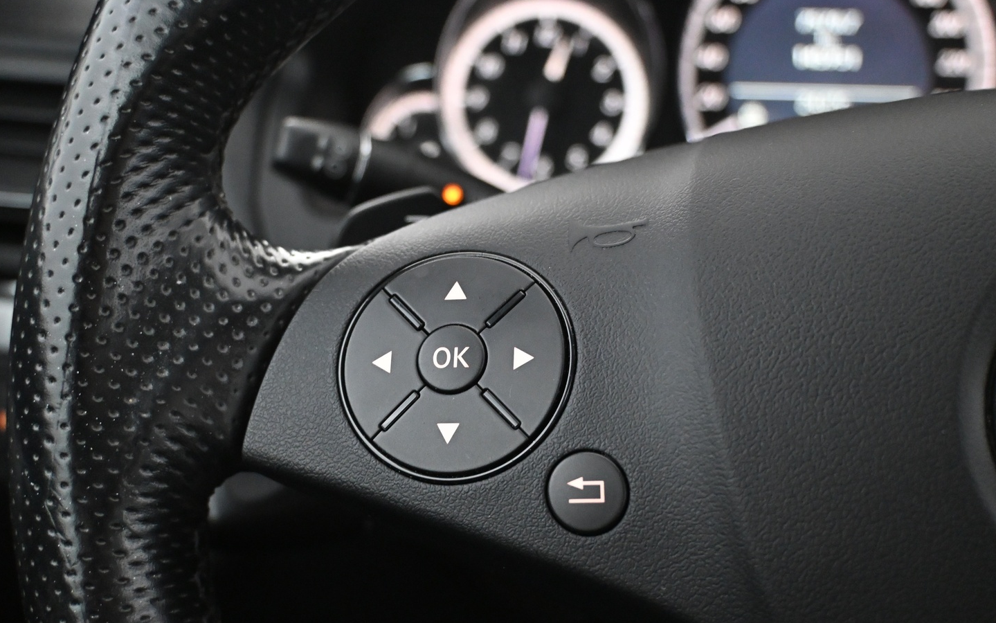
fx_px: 1074
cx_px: 480
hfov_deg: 49.7
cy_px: 345
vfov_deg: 32.3
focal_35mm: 40
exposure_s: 1/40
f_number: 4.2
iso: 4500
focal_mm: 23
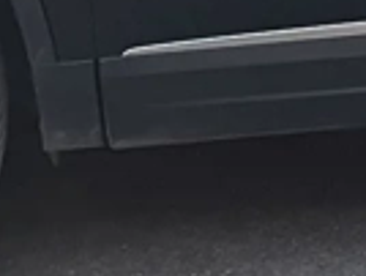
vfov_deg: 7.4
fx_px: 2055
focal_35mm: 194
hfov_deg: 9.9
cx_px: 546
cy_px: -284
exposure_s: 1/73
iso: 125
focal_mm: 4.2
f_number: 1.6
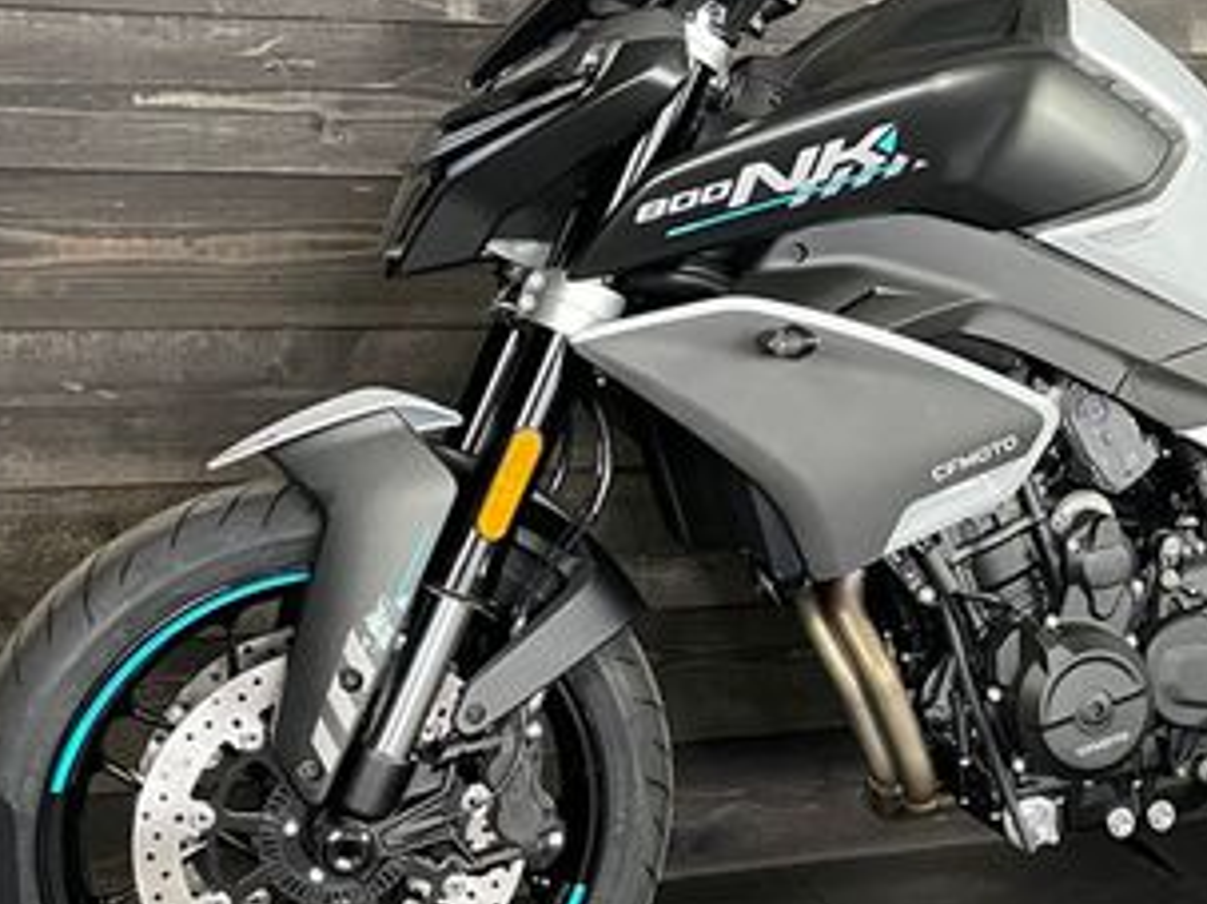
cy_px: 490
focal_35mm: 55
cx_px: 920
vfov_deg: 26.5
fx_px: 1917
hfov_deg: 34.2
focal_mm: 4.2
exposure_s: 1/33
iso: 400
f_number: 1.6
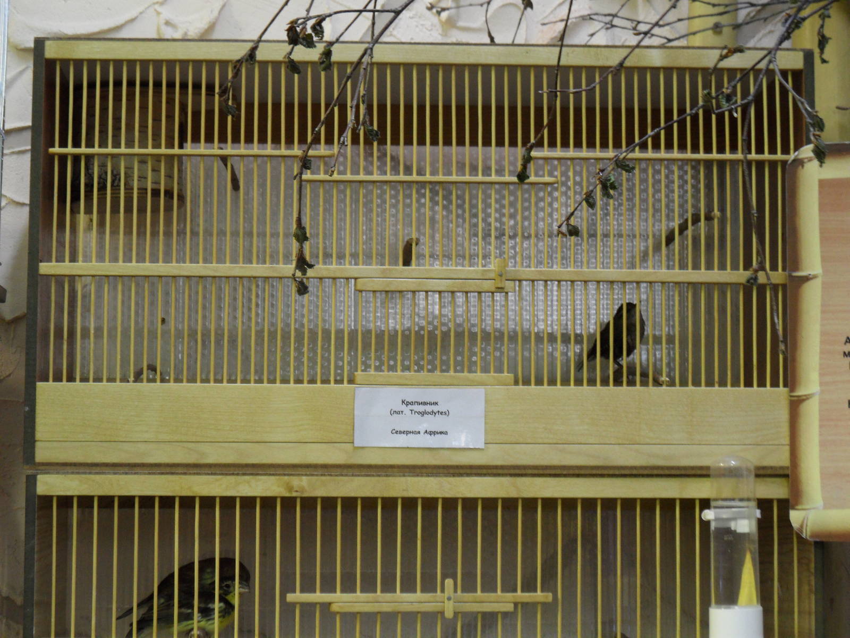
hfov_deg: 24.4
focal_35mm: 80
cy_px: 319
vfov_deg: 18.4
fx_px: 1964
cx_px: 425
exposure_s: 1/8
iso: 200
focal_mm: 13.2
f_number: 4.2
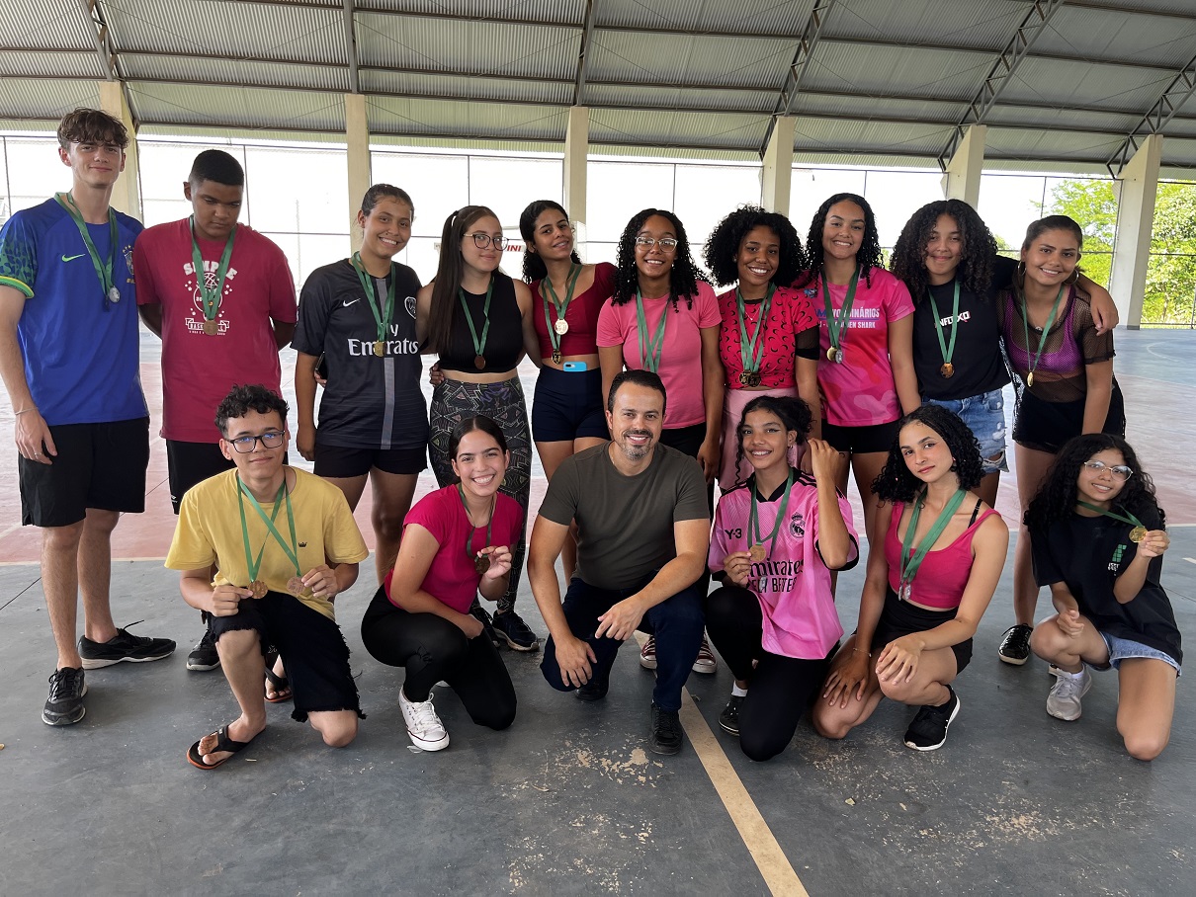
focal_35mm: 26
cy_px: 448
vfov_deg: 53.1
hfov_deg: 67.3
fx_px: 898
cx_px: 598
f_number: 1.6
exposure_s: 1/138
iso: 40
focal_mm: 5.1
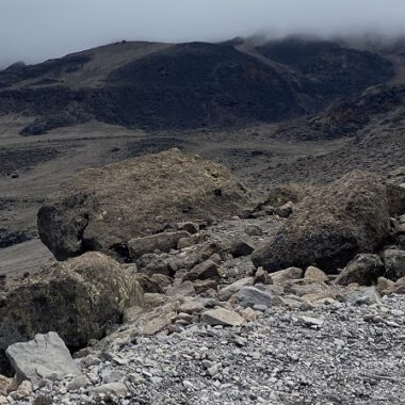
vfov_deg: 27.6
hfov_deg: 27.0
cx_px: 59
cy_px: 139
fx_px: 821
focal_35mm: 62
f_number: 1.8
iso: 32
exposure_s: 1/5495
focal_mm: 4.25
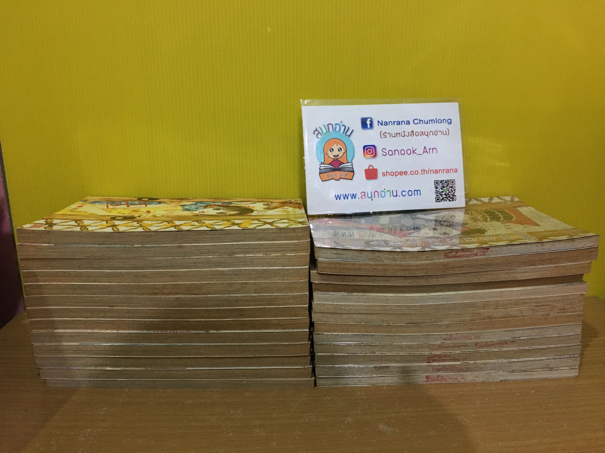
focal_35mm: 29
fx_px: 507
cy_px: 226
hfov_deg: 61.7
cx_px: 302
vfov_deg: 48.2
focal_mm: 4.15
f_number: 2.2
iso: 200
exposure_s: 1/25
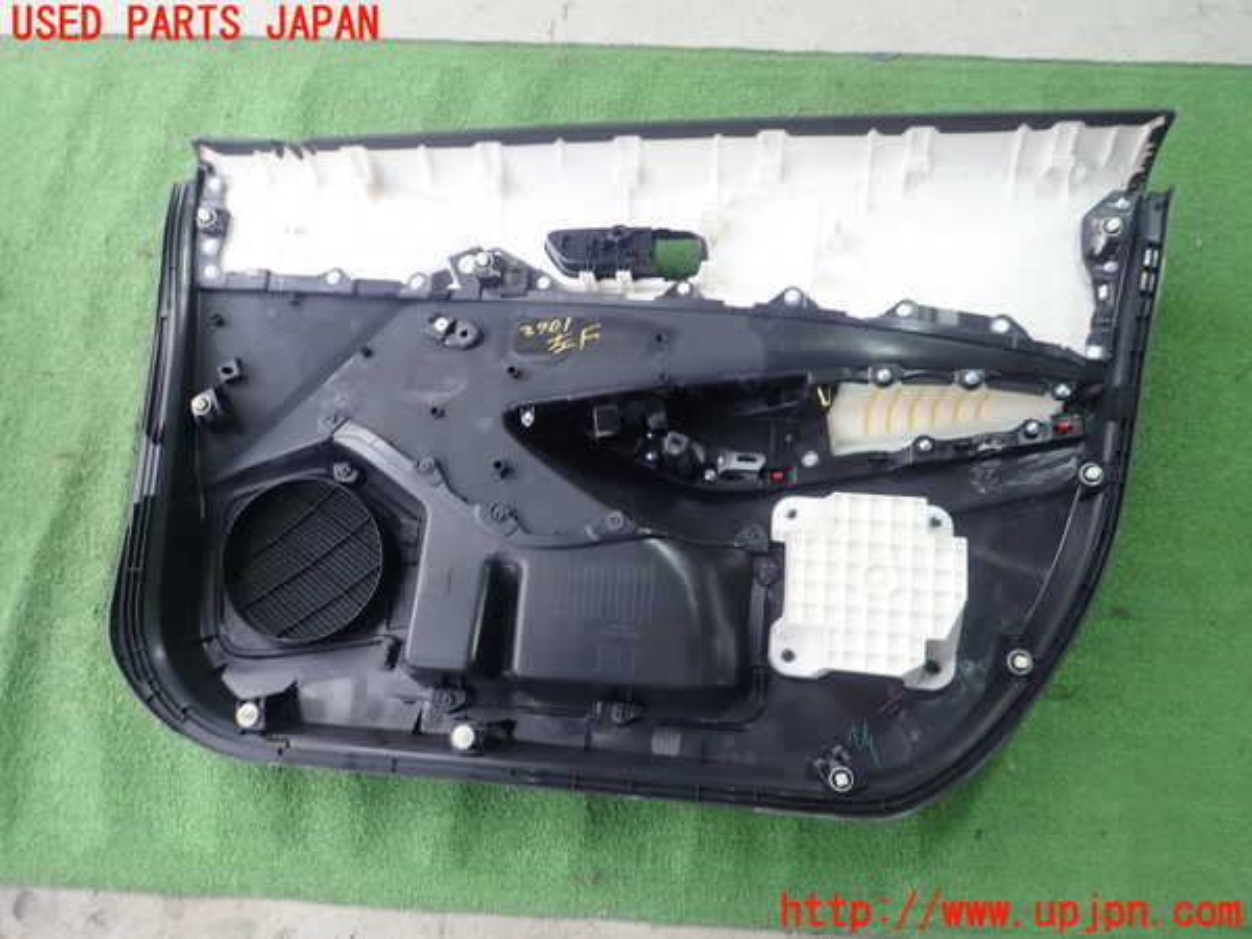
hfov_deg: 69.4
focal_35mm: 25
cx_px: 626
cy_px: 470
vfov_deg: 54.9
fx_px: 904
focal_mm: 4.5
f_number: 2
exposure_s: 1/60
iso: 200
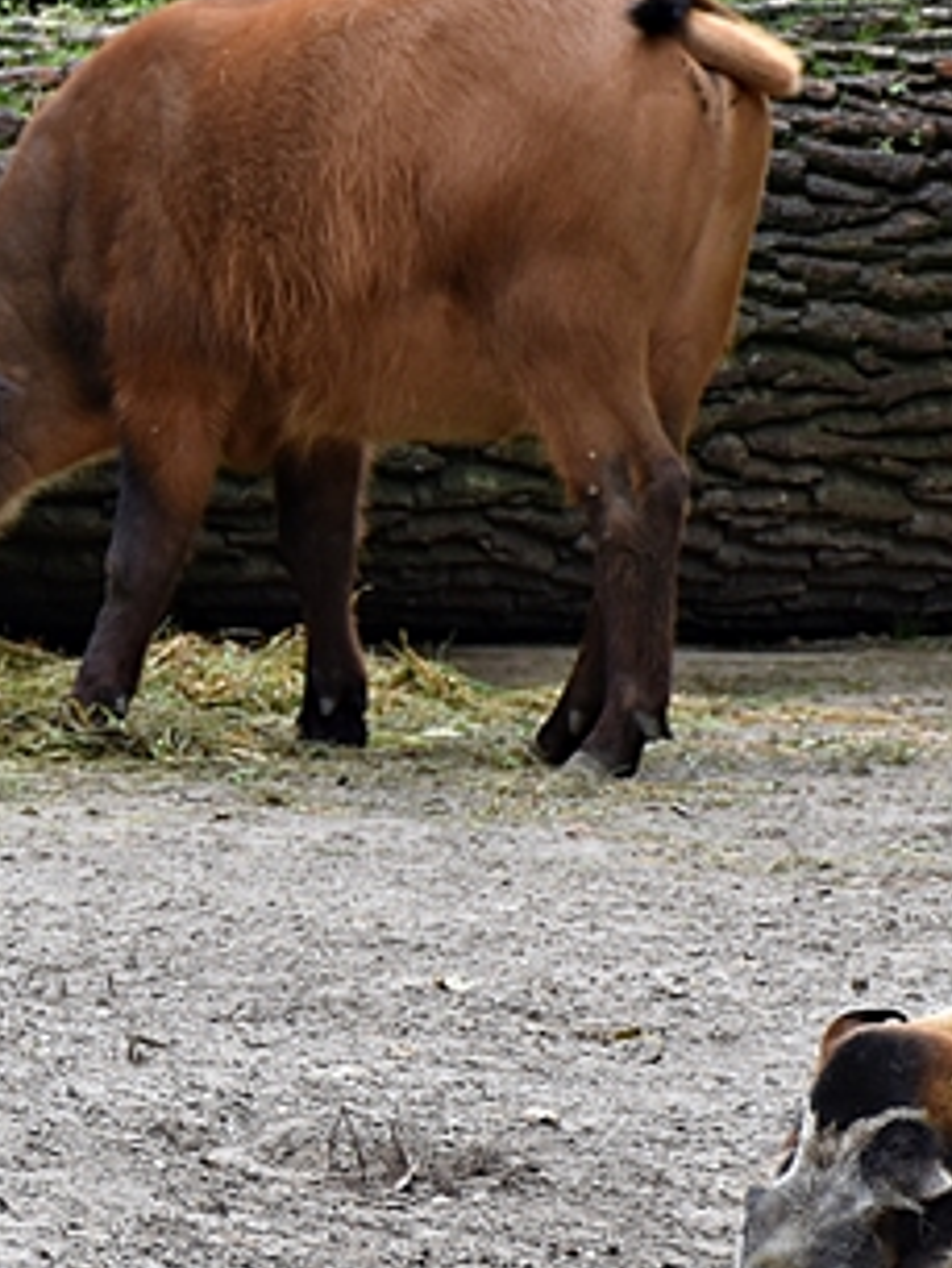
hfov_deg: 3.6
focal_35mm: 412
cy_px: 530
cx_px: -599
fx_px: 15083
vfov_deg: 4.8
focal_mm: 85
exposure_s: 1/160
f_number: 6.3
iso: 400
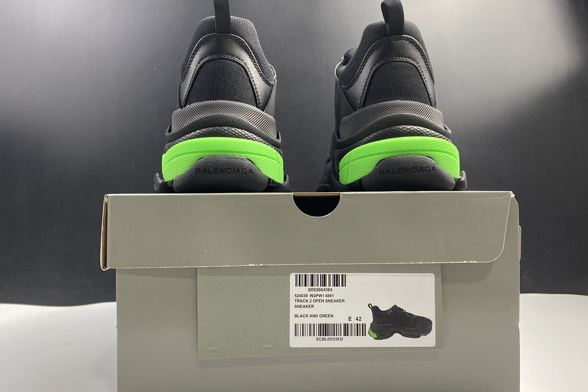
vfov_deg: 46.4
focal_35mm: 28
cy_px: 204
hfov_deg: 65.5
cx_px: 301
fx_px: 457
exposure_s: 1/50
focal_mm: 4.25
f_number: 1.8
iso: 100
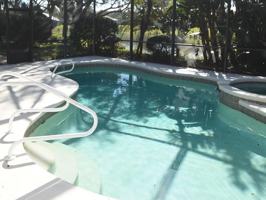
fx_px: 261
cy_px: 59
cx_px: 119
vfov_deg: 41.0
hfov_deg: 53.9
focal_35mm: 34
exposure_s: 1/200
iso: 100
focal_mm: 10
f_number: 7.1
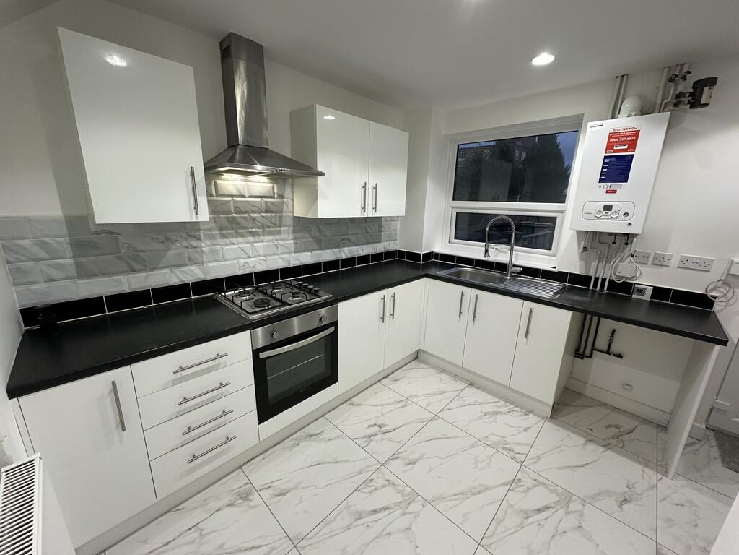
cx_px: 370
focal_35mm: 14
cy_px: 278
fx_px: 299
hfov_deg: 102.1
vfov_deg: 85.7
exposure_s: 1/100
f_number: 2.2
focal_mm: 2.22
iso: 160
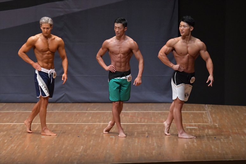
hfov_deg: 9.2
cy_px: 82
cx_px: 123
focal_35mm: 225
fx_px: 1537
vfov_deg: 6.1
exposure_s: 1/400
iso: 6400
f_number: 5.6
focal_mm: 150
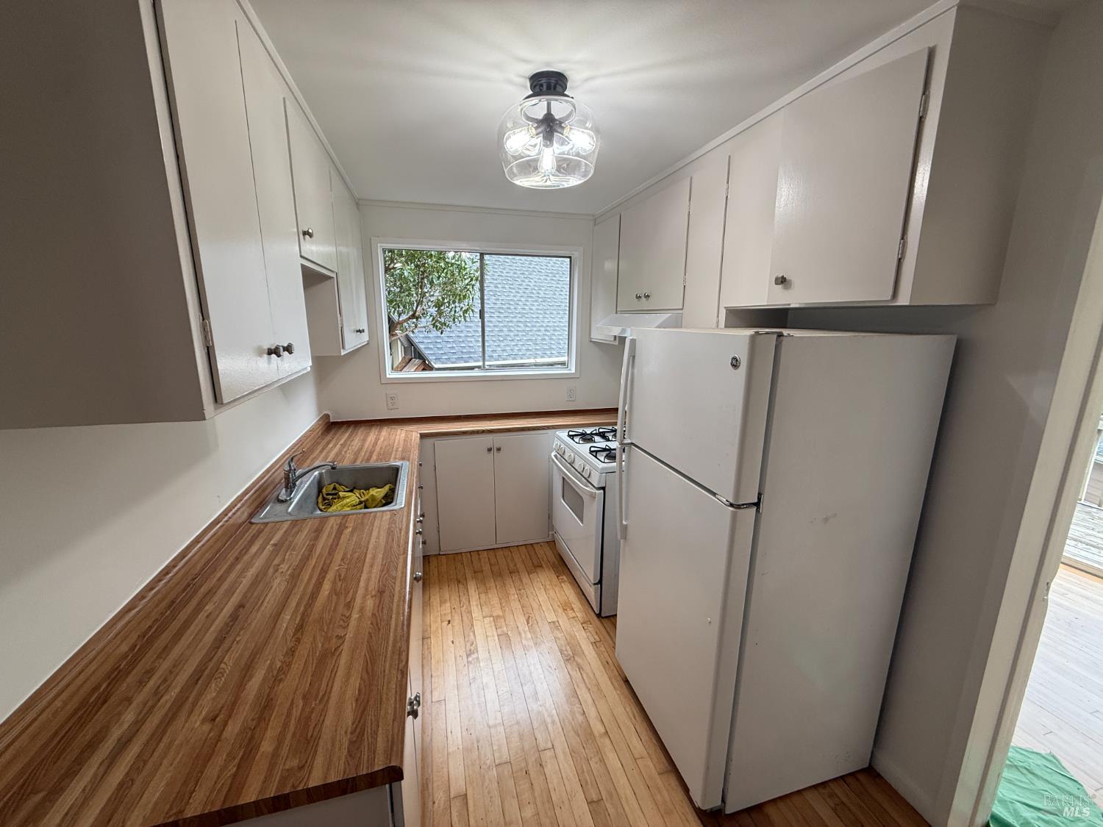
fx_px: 446
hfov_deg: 102.1
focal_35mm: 14
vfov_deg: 85.7
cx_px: 552
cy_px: 414
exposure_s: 1/120
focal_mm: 2.22
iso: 100
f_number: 2.2
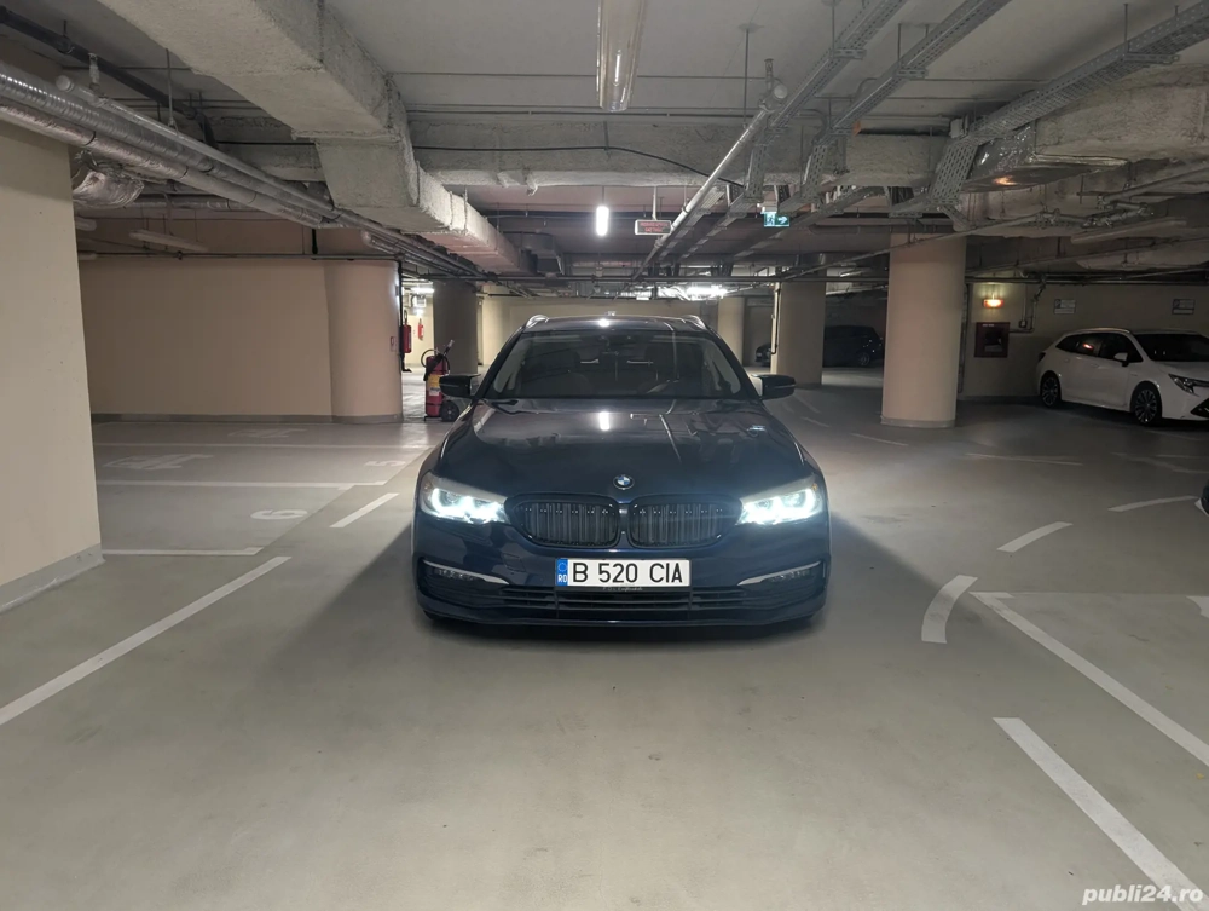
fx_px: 839
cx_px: 604
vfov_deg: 56.9
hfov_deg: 71.5
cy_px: 456
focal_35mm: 24
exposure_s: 1/33.3
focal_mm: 6.9
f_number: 1.68
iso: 225
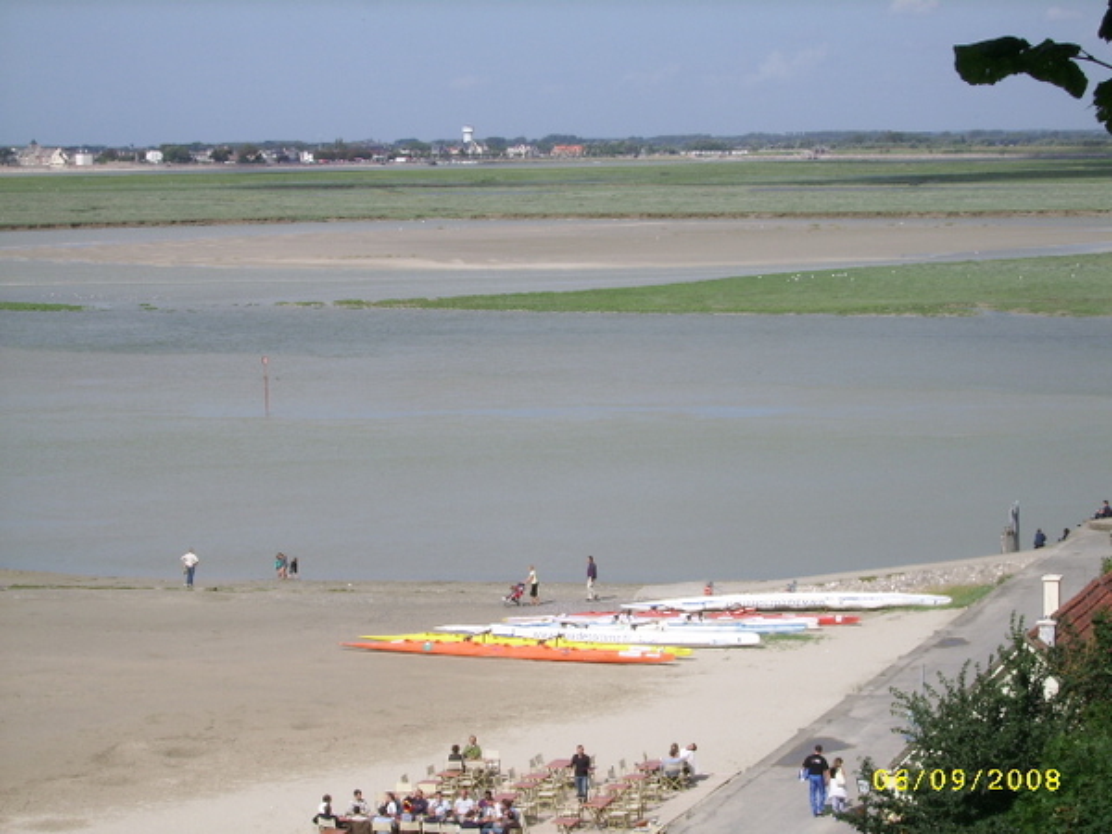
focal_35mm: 103
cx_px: 556
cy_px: 417
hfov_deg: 19.1
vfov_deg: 14.4
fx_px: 3309
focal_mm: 17.14
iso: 50
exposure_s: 1/192
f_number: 10.1
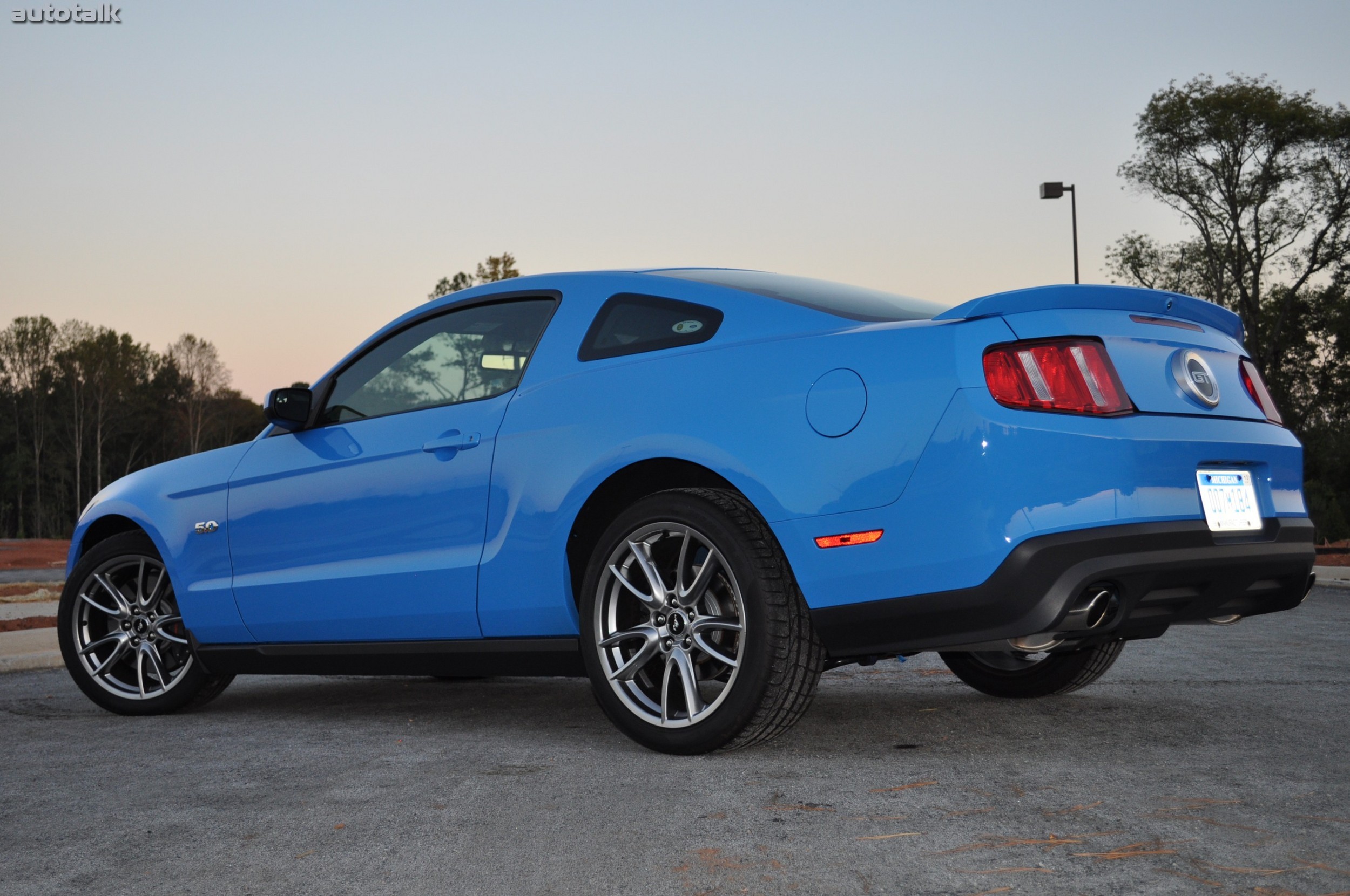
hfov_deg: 43.6
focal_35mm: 45
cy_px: 448
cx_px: 675
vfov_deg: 29.8
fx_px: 1686
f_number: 4.5
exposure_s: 1/160
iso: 400
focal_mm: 30
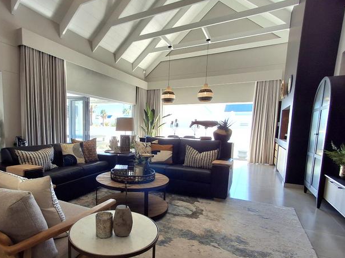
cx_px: 129
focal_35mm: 21
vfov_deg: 62.8
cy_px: 154
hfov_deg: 77.6
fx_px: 209
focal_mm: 1.64
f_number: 2.2
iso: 40
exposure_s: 1/112
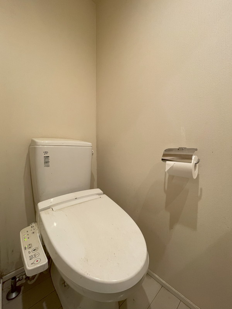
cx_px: 116
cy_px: 154
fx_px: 125
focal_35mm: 14
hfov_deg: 85.7
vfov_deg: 102.1
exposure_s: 1/50
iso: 160
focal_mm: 1.54
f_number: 2.4
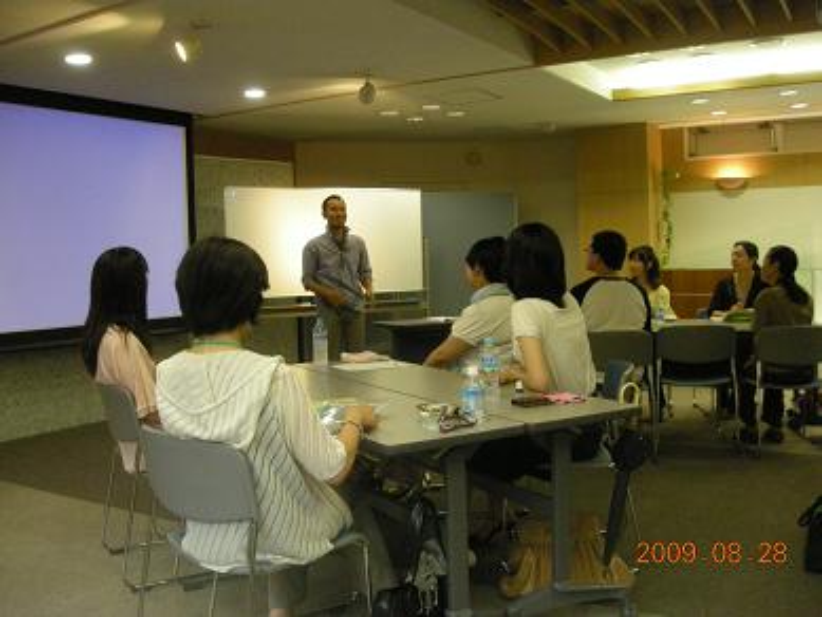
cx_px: 411
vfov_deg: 40.7
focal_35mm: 35
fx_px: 831
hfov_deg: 52.6
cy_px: 308
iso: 400
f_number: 2.8
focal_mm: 5.7
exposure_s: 1/60
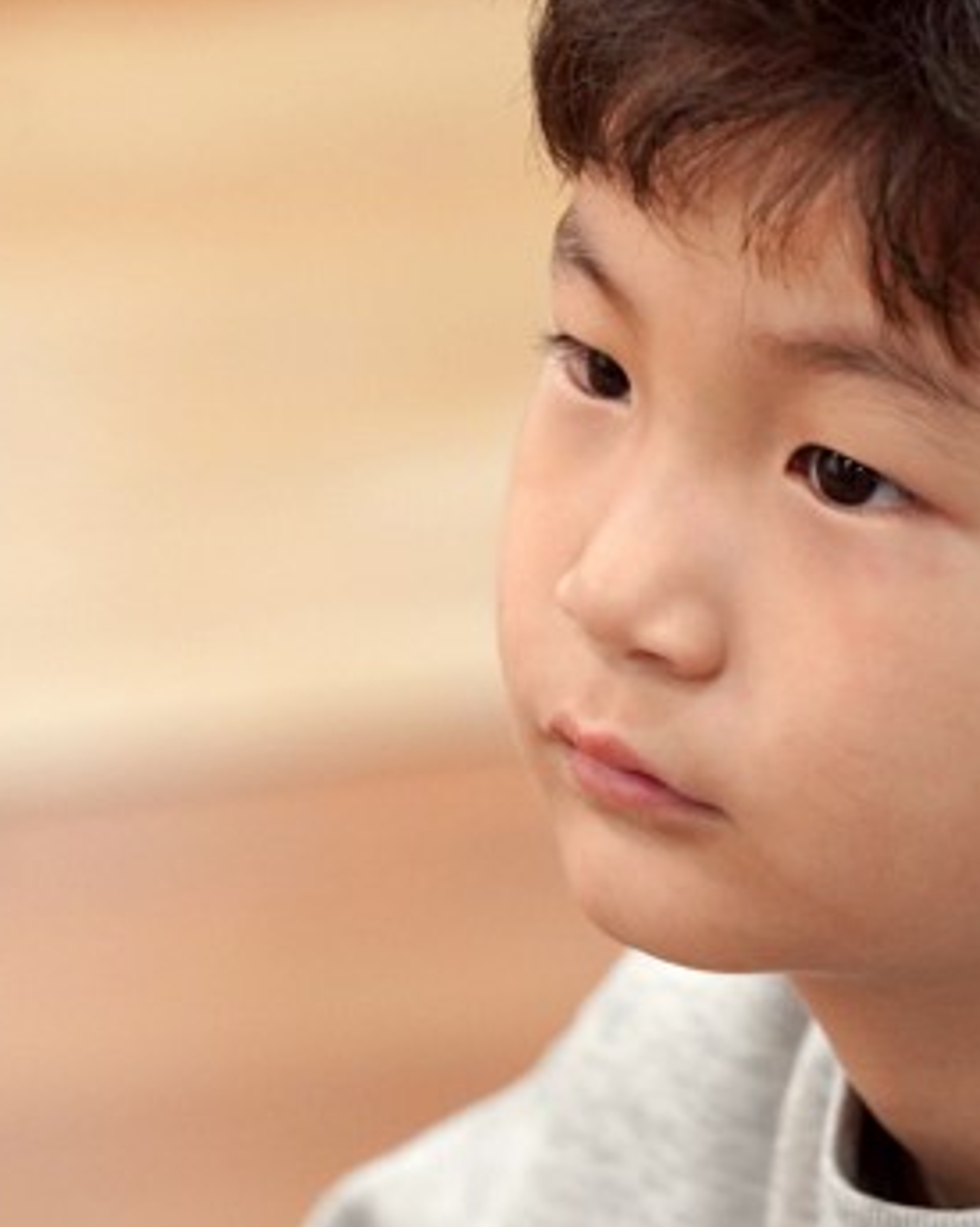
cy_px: 703
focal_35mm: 491
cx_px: 987
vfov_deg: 3.9
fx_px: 17809
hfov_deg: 3.1
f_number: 4
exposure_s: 1/250
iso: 3200
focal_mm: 200
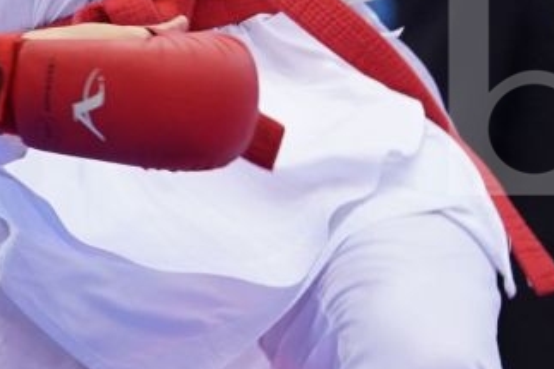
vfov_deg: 1.2
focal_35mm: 1105
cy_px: 39
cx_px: 27
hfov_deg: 1.9
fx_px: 16995
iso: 1600
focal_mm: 198
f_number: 2.8
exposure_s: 1/1000
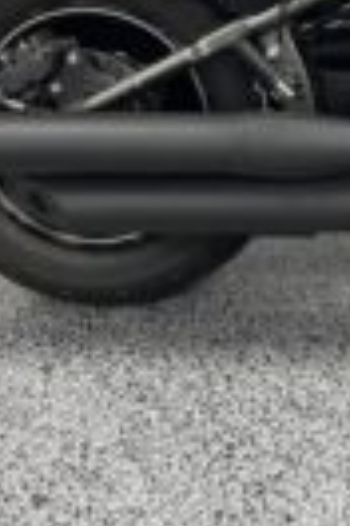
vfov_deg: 23.4
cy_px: -36
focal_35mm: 82
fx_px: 1196
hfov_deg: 15.1
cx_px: 561
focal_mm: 5.1
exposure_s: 1/120
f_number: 1.6
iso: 125
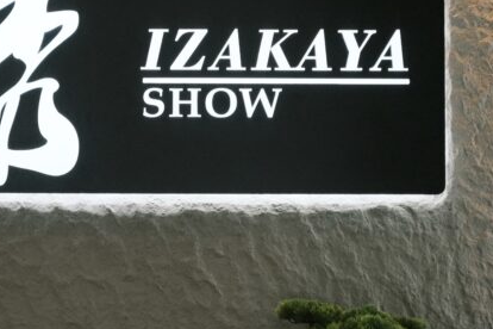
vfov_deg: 17.9
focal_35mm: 76
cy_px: 103
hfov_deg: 26.5
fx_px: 1041
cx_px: 154
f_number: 2.8
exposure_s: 1/4000
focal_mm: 27
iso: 6400
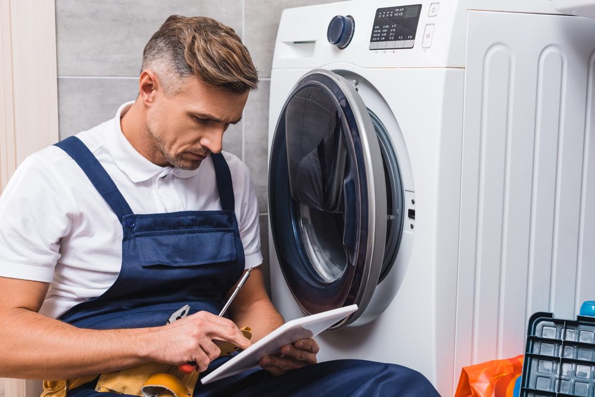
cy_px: 198
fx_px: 827
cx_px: 298
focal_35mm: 50
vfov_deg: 27.0
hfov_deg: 39.6
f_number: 4
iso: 100
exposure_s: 1/160
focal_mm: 50
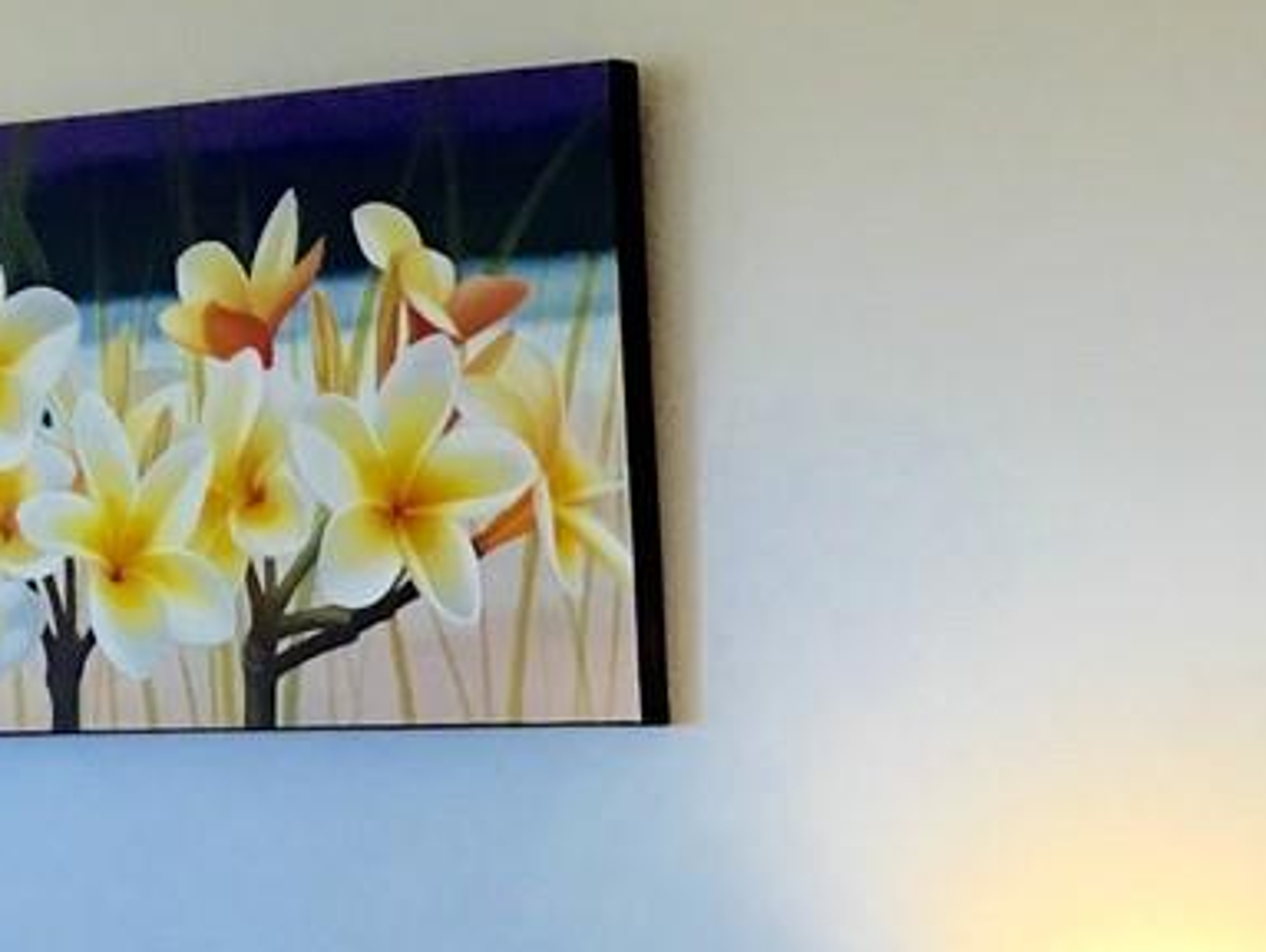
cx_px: 1659
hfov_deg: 15.5
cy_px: 1481
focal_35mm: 121
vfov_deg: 11.7
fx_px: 4429
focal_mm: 4.15
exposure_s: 1/30
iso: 32
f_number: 2.2
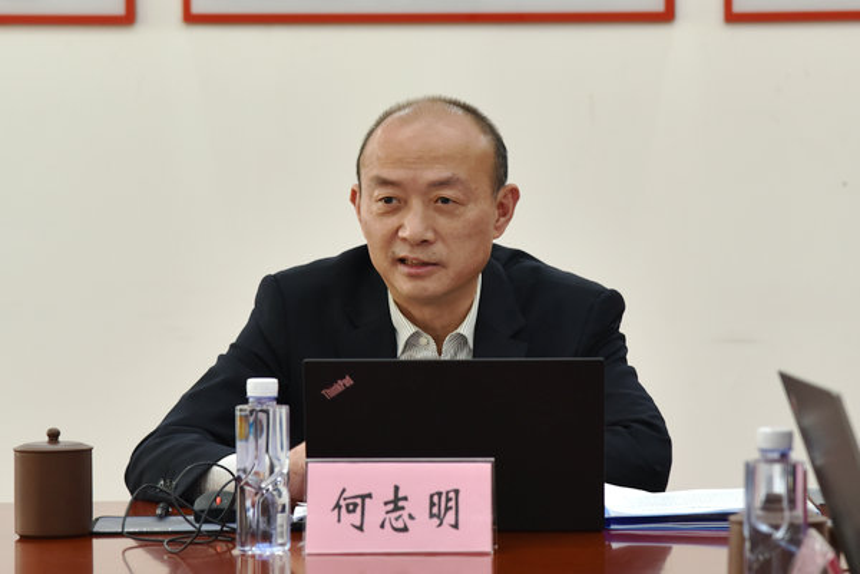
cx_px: 430
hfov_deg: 17.1
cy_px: 287
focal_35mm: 120
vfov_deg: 11.4
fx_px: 2866
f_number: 5
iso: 640
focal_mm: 120
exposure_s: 1/40
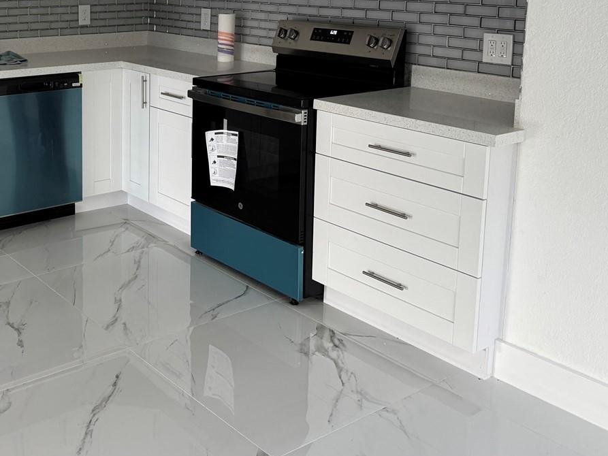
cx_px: 98
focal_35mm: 43
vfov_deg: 32.3
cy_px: 68
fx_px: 755
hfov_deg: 41.4
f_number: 1.78
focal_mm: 6.76
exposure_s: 1/100
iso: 200
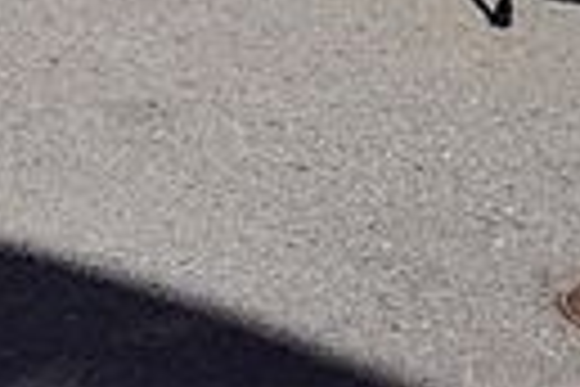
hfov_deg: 8.1
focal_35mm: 244
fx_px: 3936
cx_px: -495
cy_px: -508
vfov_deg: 5.5
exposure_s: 1/500
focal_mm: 35
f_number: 11
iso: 250
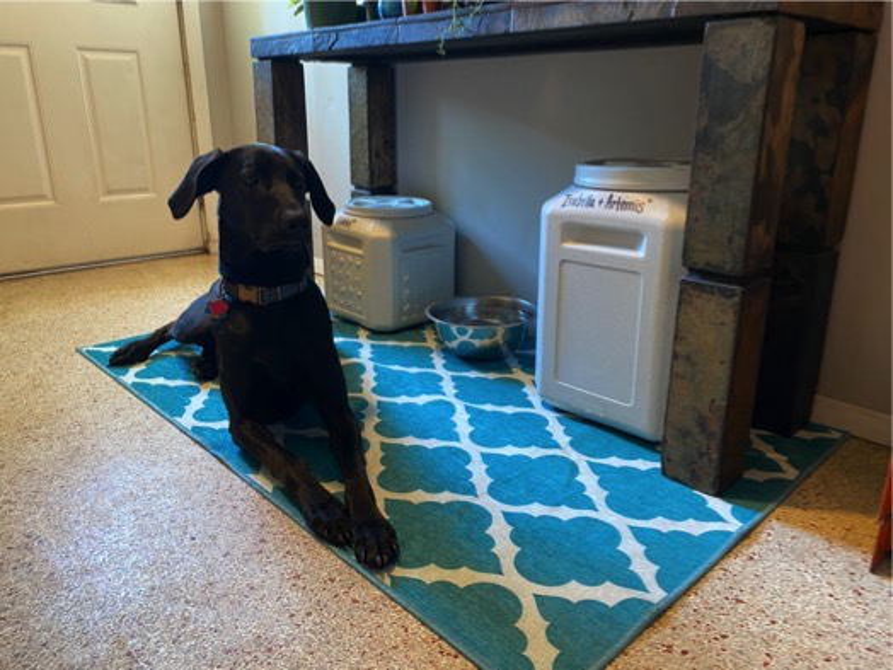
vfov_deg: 53.1
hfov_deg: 67.3
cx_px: 446
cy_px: 335
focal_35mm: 26
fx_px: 671
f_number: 1.8
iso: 320
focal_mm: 4.25
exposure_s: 1/60
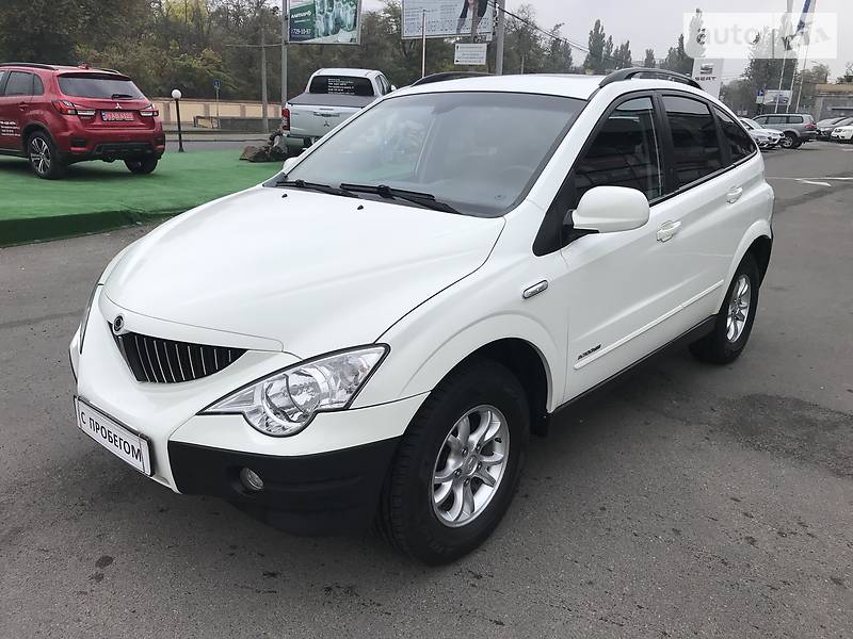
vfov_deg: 49.7
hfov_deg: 63.4
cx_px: 426
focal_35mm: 28
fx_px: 690
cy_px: 320
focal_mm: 4
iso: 20
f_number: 1.8
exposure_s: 1/929
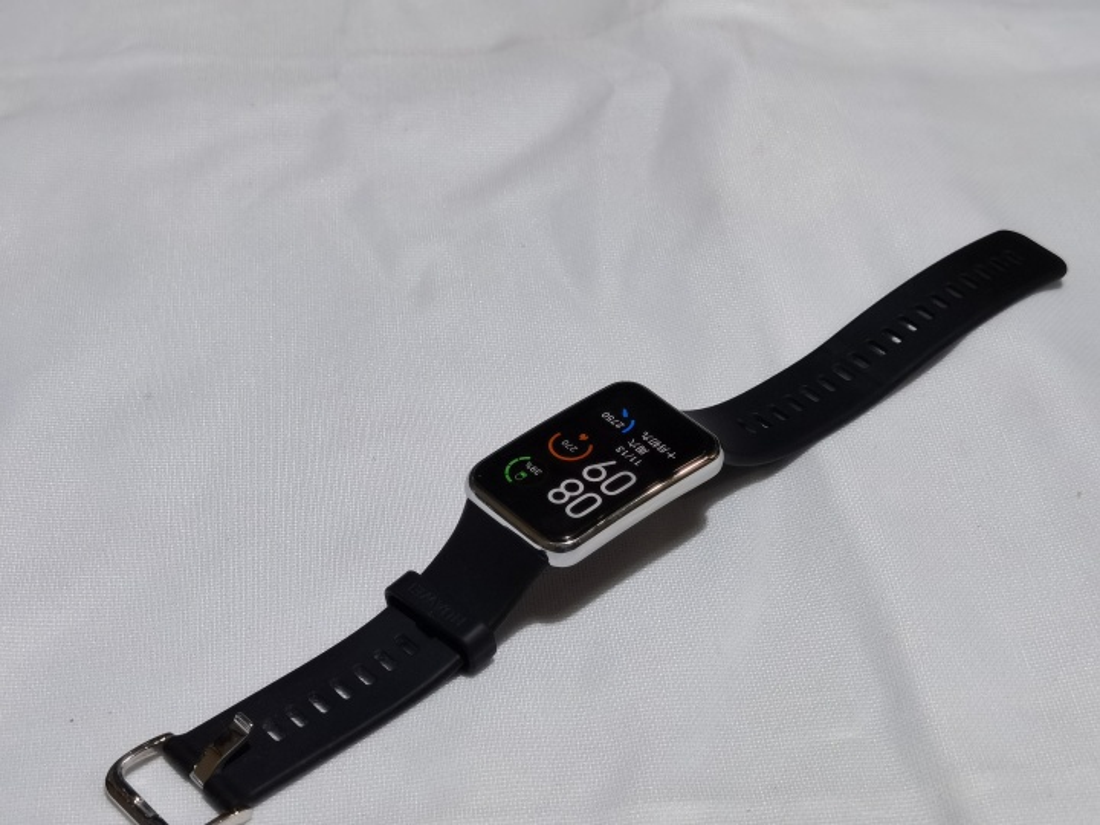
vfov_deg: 21.9
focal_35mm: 67
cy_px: 412
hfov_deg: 29.0
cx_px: 550
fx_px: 2129
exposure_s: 1/100
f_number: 1.9
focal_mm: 6.67
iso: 160
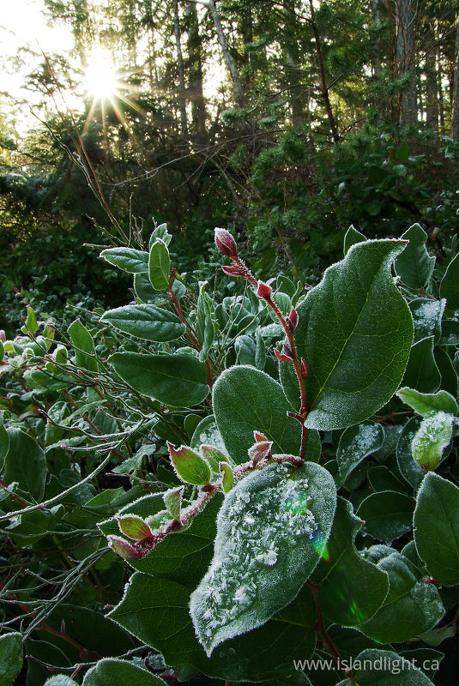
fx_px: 572
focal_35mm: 30
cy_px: 343
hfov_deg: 43.7
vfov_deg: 61.9
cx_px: 230
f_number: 22
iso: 200
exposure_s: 1/6
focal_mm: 20
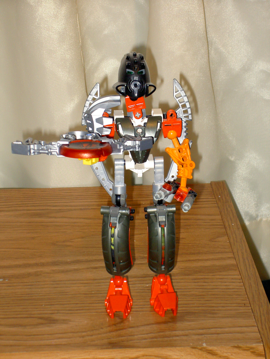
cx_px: 135
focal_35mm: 102
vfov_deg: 19.3
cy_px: 180
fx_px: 1061
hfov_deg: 14.5
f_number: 4.9
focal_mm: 16.8
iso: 200
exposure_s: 1/100
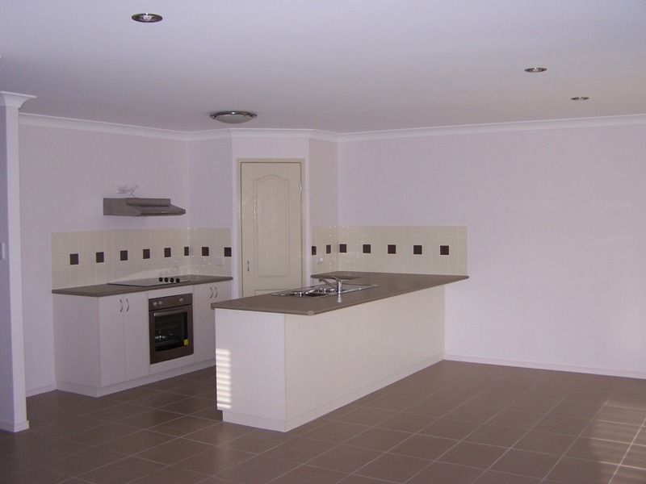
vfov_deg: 37.7
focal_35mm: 38
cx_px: 323
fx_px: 709
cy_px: 242
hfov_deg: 49.0
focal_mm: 6.3
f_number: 2.8
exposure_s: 1/60
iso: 80
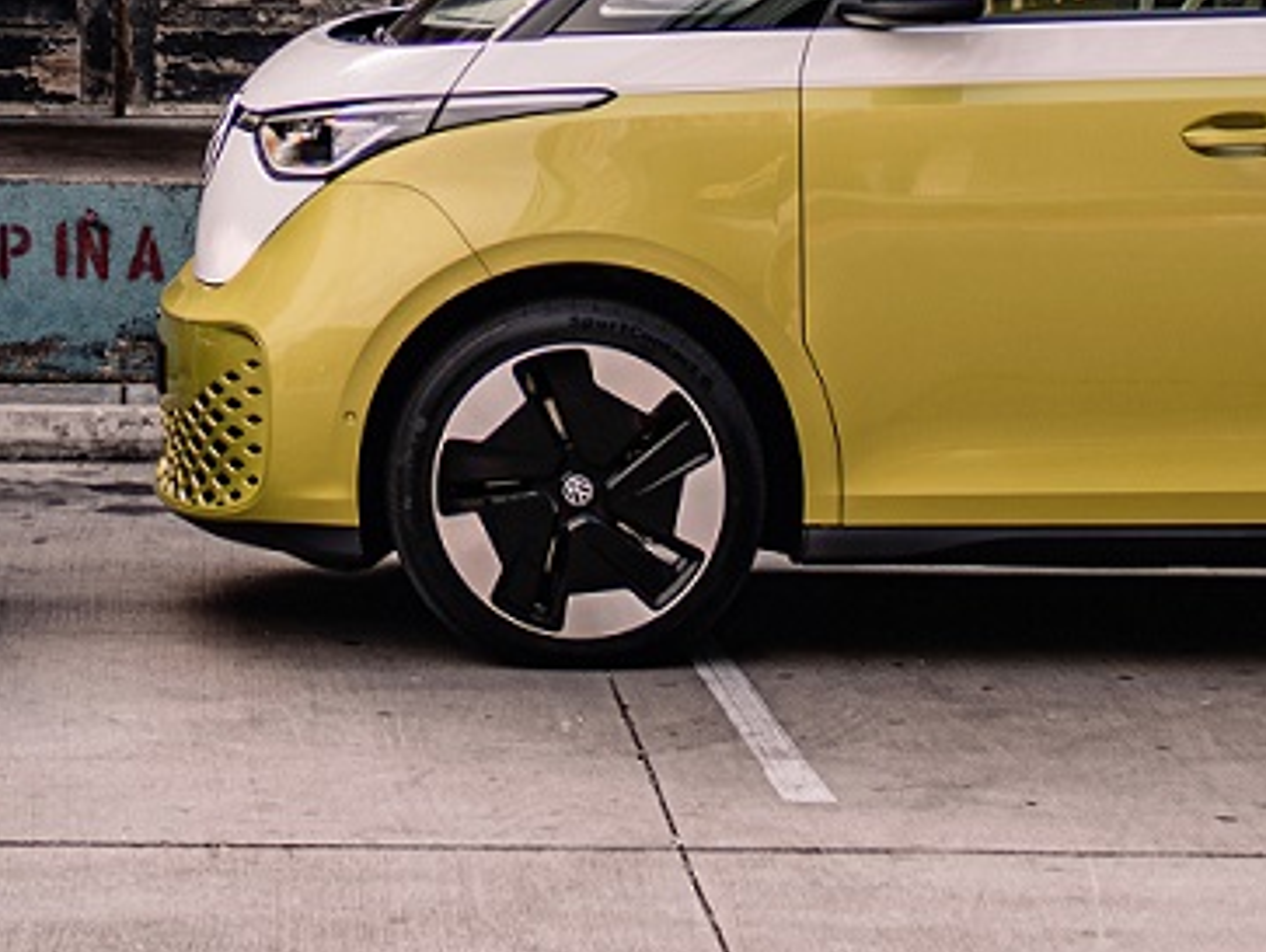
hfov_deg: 10.2
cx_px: 141
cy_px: -818
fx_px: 7029
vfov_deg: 7.5
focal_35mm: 192
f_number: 2.8
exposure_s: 1/200
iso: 100
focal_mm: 55
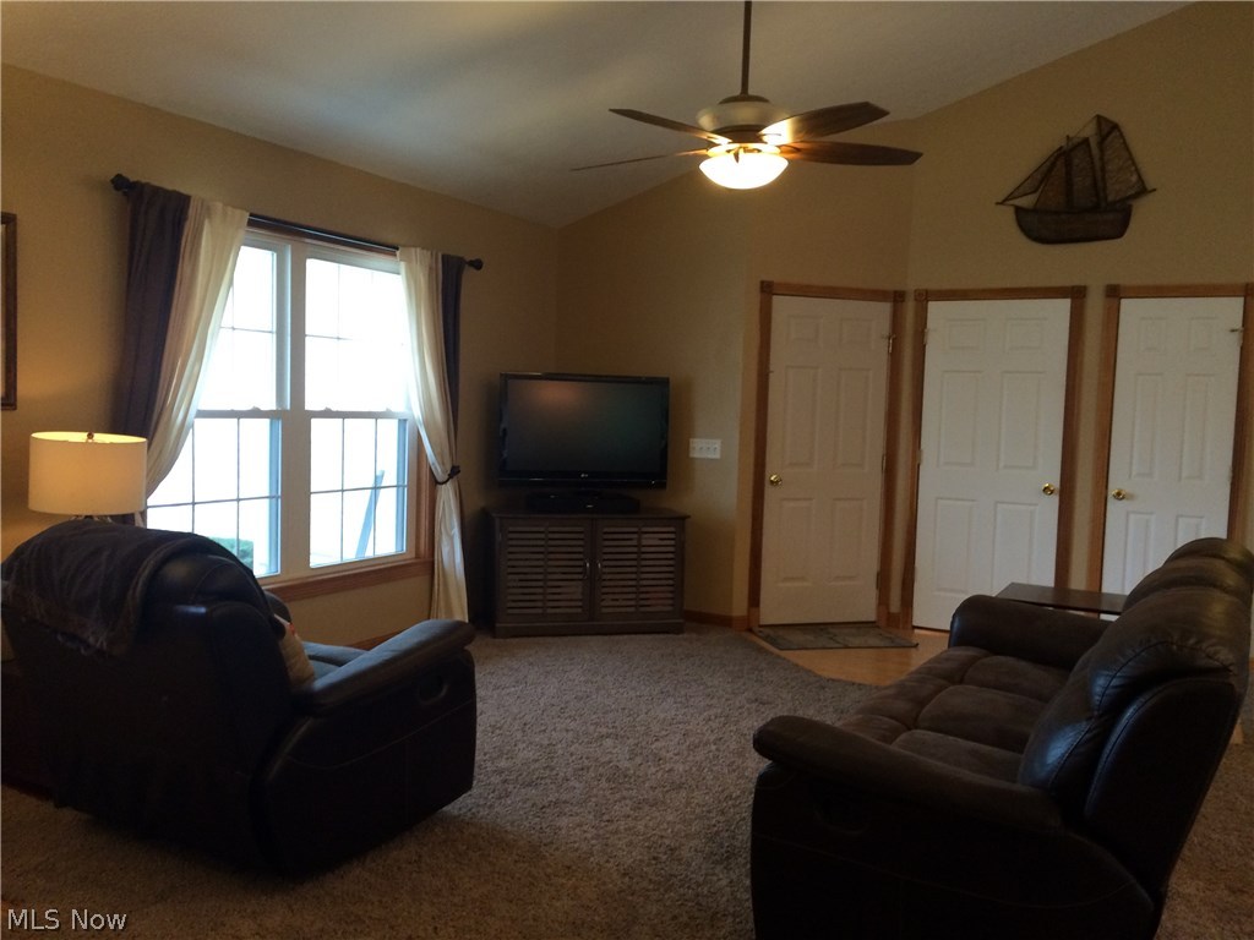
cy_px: 470
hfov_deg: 61.7
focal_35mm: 29
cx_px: 627
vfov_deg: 48.2
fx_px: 1051
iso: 160
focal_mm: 4.15
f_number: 2.2
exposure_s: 1/30
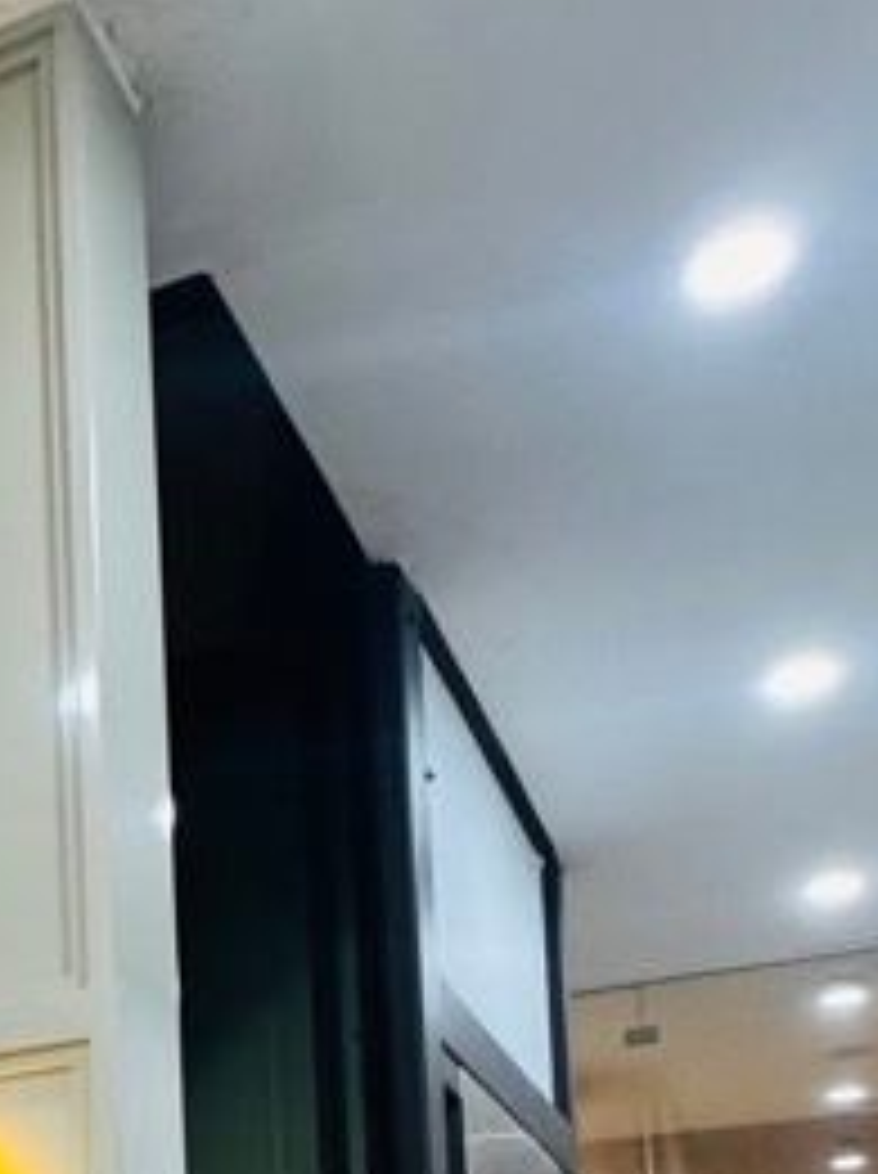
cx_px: -126
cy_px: 1349
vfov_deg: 30.5
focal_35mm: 55
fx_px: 1865
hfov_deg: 24.4
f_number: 2.2
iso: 200
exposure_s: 1/100
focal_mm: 2.22
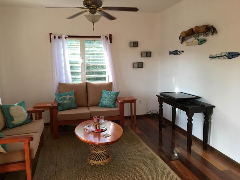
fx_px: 201
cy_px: 90
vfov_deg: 48.2
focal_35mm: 29
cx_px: 120
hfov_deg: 61.7
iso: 40
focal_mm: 4.15
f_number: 2.2
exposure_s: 1/30
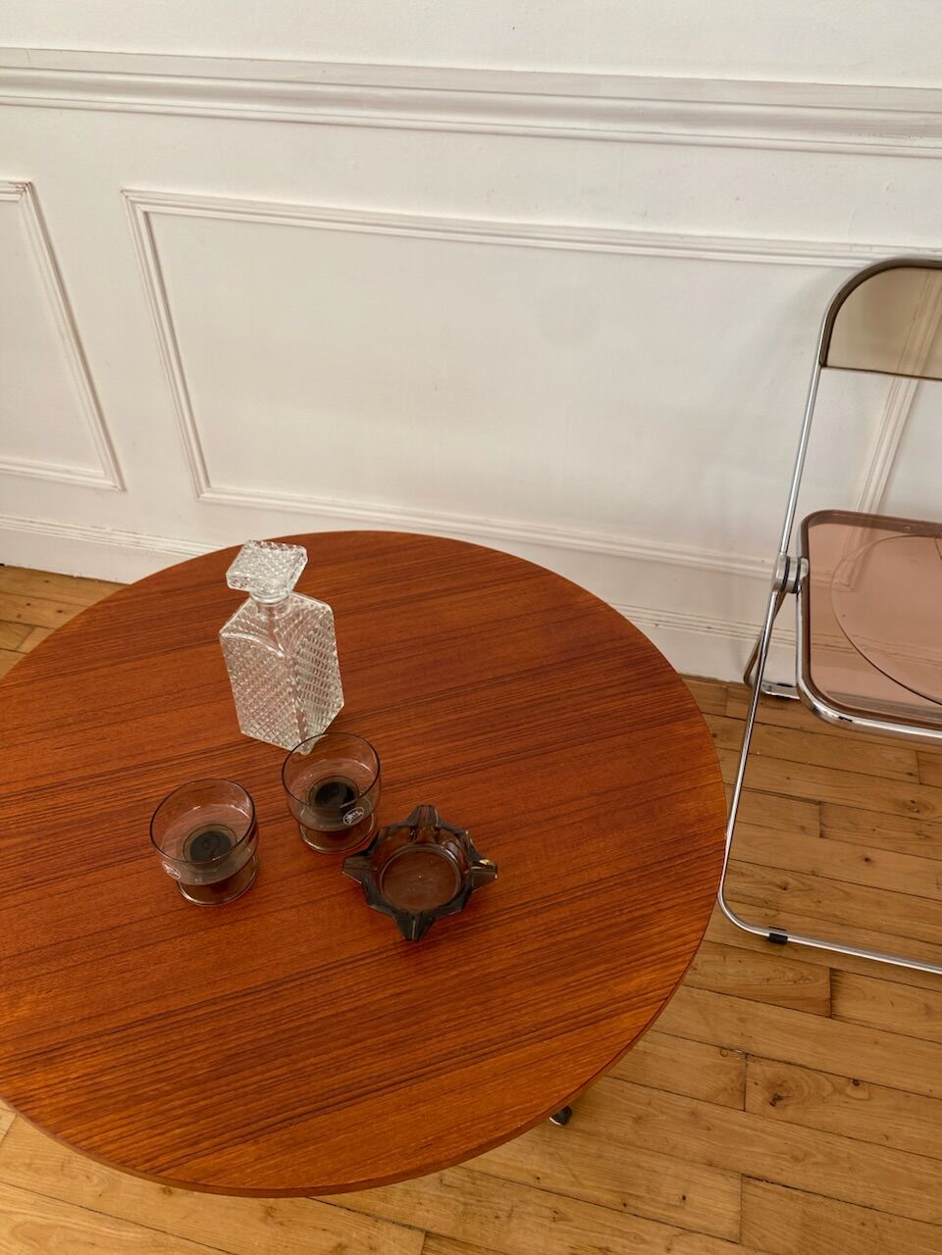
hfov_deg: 53.1
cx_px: 471
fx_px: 943
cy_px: 628
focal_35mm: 26
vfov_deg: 67.3
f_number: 1.8
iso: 50
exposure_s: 1/122
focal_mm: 4.25
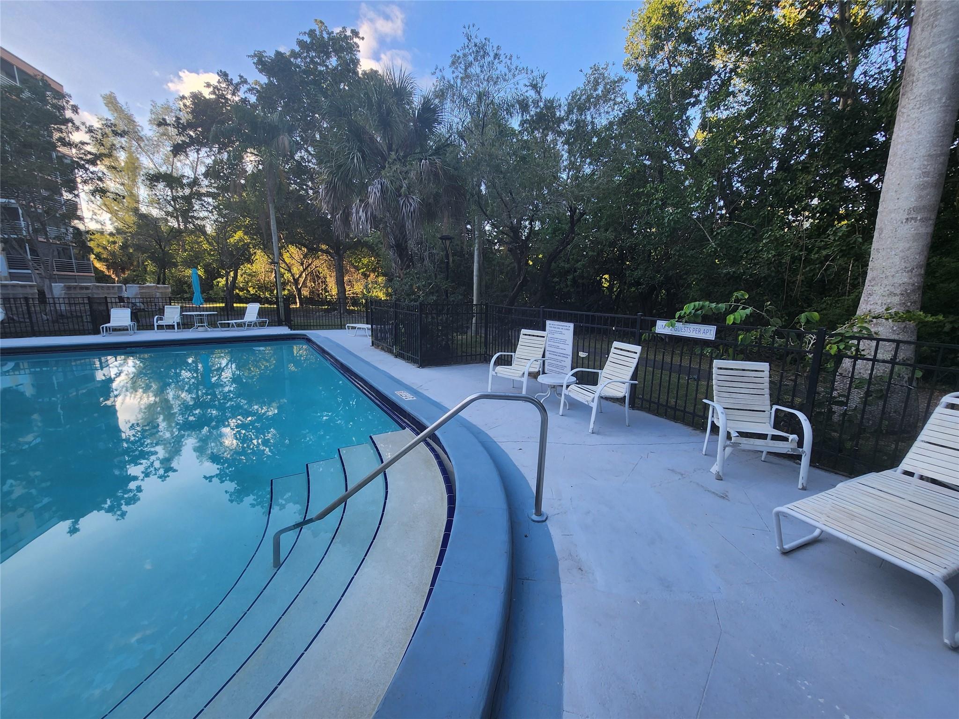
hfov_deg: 106.2
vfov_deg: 89.9
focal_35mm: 13
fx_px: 360
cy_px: 360
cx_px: 480
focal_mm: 1.74
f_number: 2.2
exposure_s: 1/150
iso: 32
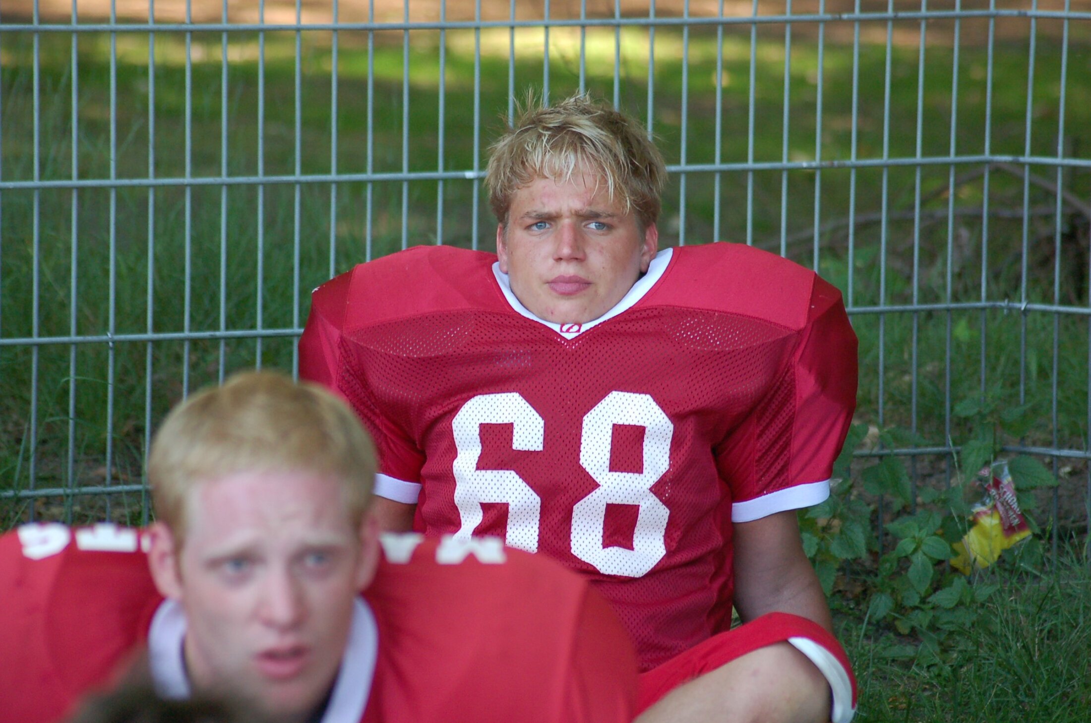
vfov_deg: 6.8
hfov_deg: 10.2
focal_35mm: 202
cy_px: 362
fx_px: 6125
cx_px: 546
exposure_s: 1/400
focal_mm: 135
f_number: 4.5
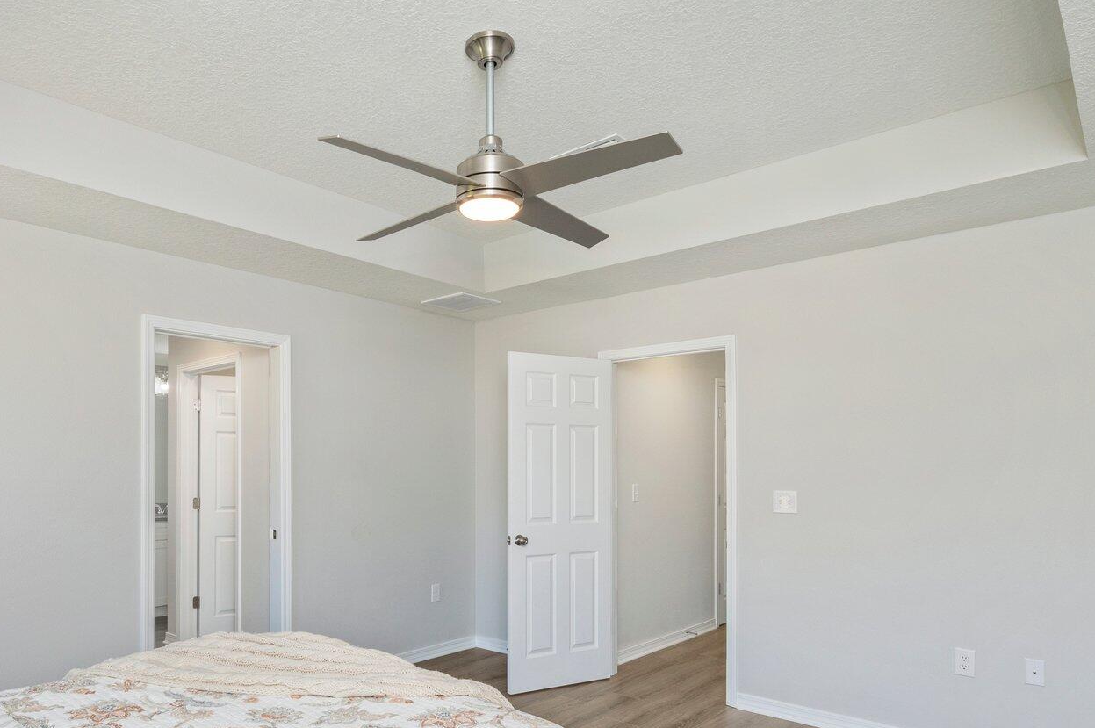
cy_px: 442
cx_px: 429
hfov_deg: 75.2
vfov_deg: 54.6
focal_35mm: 23
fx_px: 699
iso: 320
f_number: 9
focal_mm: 14
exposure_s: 1/60
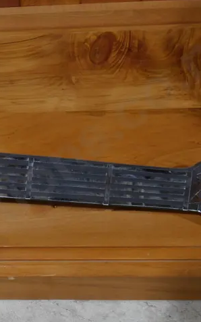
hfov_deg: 15.3
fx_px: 719
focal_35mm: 82
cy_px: 242
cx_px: -41
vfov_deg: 24.9
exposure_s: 1/60
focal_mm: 18
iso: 250
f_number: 4
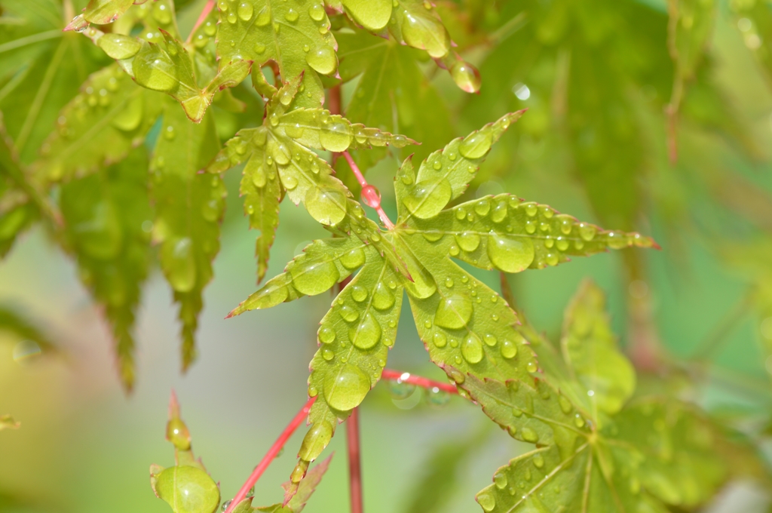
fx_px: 2891
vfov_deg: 10.1
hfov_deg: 15.2
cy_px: 256
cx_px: 386
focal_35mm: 135
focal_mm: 90
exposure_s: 1/200
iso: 100
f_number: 8
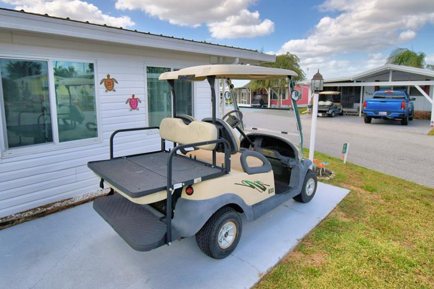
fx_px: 241
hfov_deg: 83.8
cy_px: 120
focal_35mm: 20
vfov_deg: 61.5
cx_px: 199
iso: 100
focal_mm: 10
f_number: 4.5
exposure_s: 1/1000
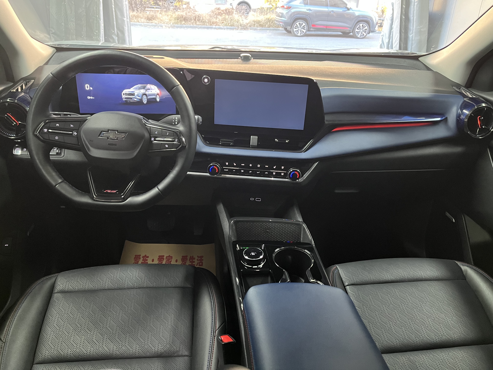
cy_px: 185
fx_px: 370
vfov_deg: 53.1
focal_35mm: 26
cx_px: 246
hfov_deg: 67.3
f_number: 1.6
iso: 640
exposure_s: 1/37
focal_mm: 5.1
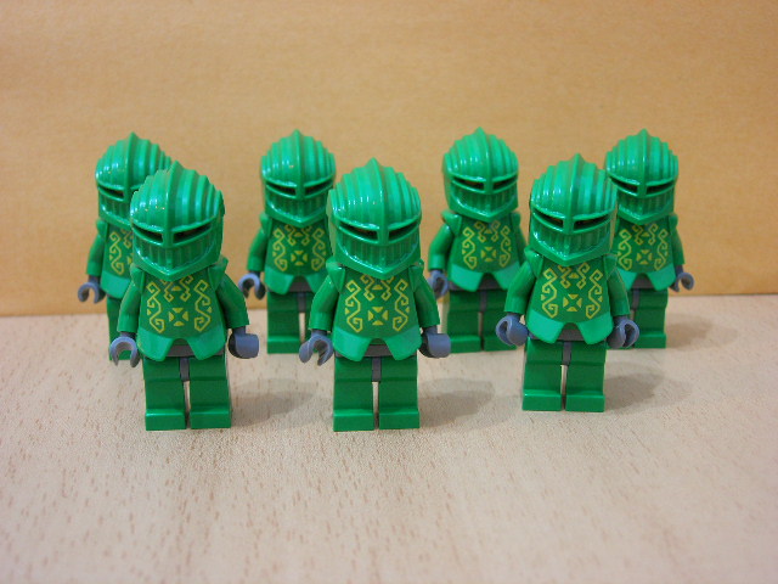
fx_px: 921
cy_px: 292
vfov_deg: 35.1
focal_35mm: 41
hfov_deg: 45.8
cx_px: 389
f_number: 2.9
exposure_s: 1/3.7
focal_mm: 8.5
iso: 118
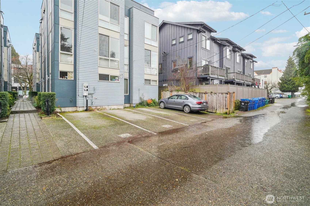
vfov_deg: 73.7
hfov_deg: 96.7
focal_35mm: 16
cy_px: 103
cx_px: 155
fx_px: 138
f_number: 8
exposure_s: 1/50
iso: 1600
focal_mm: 16
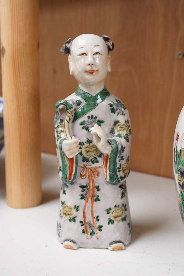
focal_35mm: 45
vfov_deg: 43.6
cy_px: 138
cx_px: 92
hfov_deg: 29.9
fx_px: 345
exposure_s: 1/160
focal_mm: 30
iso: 2500
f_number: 10
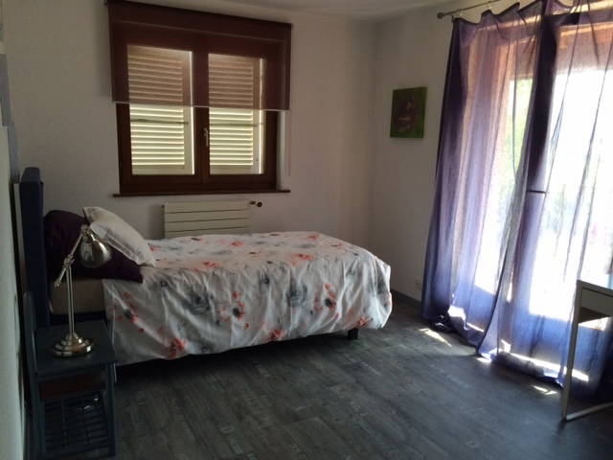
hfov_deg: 61.7
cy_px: 230
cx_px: 306
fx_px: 514
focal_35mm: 29
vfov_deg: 48.2
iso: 40
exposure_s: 1/30
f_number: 2.2
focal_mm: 4.15
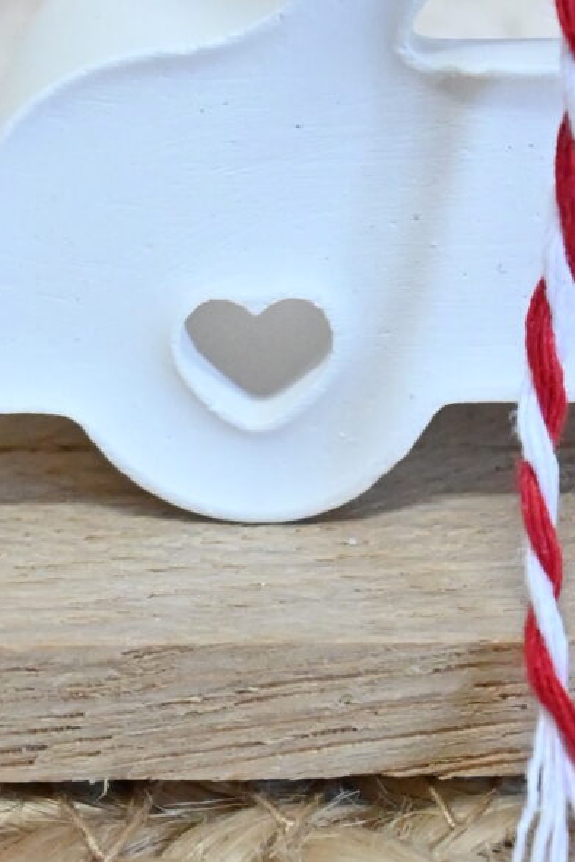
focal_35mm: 146
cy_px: 117
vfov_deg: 13.9
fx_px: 3504
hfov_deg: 9.3
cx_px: 675
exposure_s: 1/160
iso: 3200
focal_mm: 22.5
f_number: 5
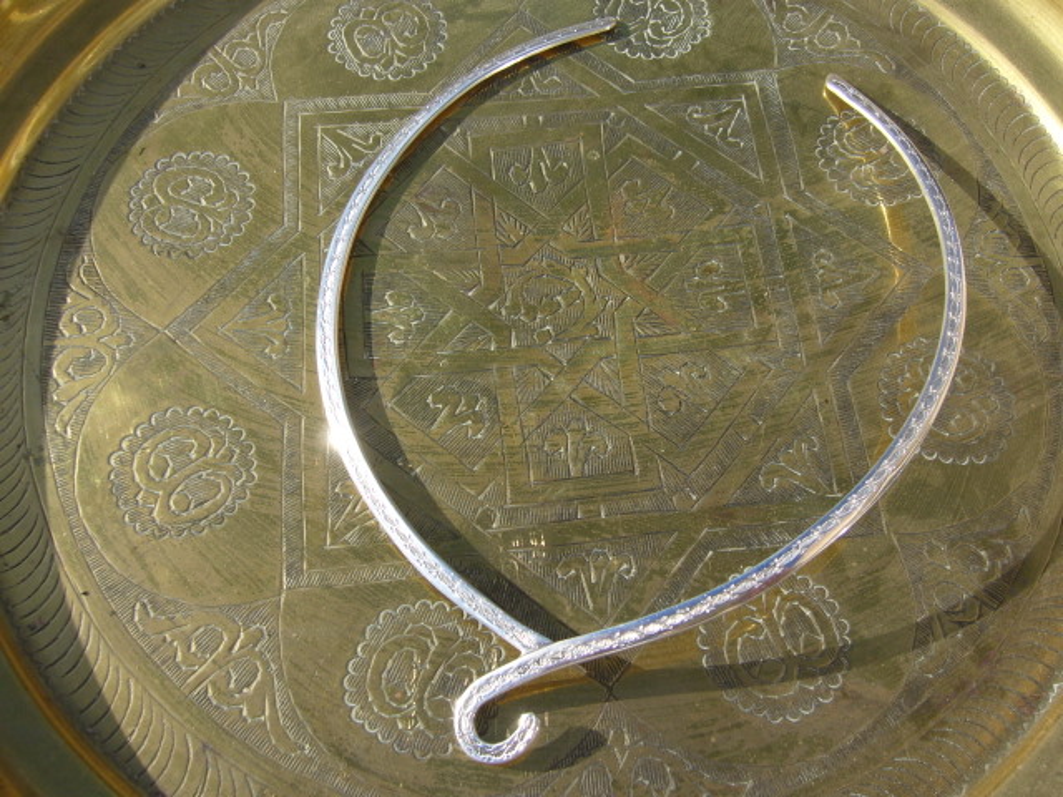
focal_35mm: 35
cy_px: 398
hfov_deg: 52.6
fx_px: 1075
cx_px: 532
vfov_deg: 40.7
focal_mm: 5.8
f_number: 5.6
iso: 80
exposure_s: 1/320
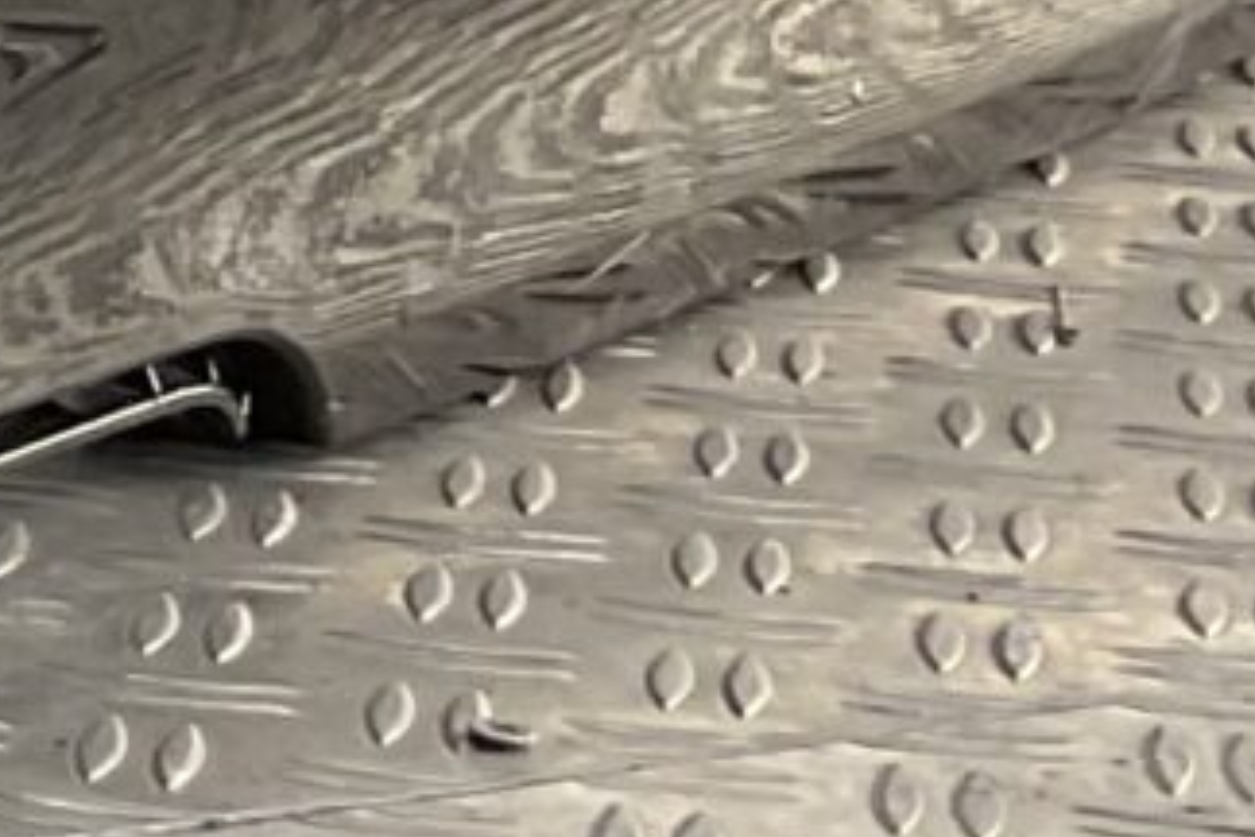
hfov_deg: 7.3
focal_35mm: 238
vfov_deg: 5.8
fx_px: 8296
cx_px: -3033
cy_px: 264
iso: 16
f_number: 1.8
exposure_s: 1/130
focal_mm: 3
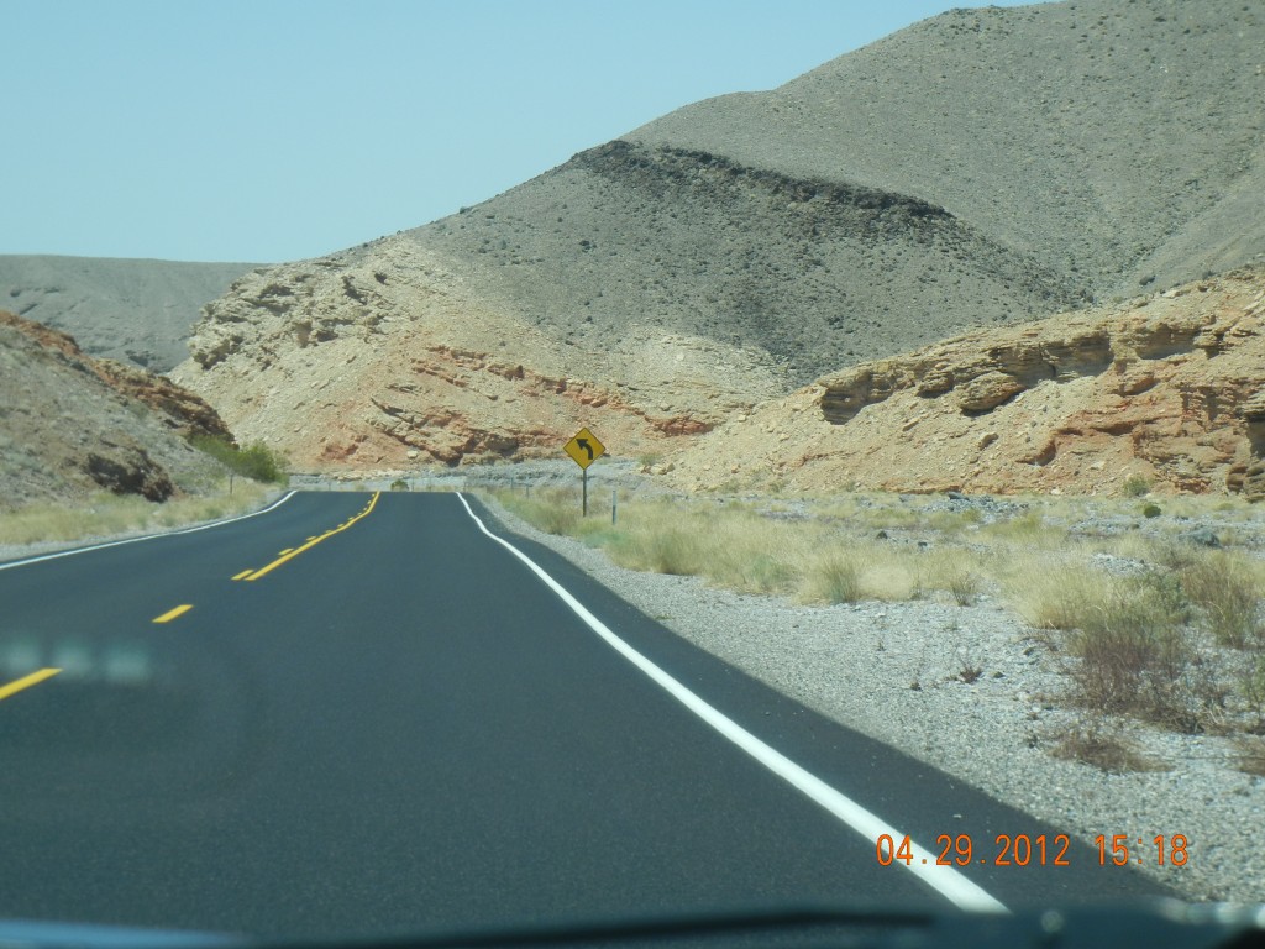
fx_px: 4239
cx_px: 632
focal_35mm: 116
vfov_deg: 12.8
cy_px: 474
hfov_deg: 17.0
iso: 160
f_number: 4.6
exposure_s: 1/720
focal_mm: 20.9
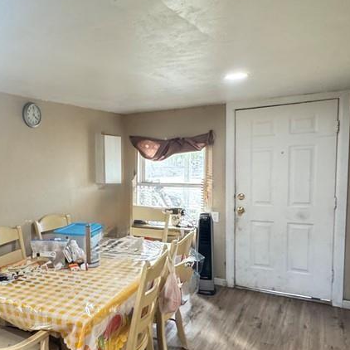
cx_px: 75
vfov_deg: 53.9
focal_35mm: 30
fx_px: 343
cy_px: 199
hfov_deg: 51.0
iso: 320
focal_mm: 2.22
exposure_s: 1/60
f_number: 2.2
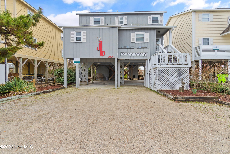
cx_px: 115
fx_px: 109
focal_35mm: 17
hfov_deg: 93.3
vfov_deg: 70.4
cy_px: 77
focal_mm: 11.5
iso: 100
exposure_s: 1/100
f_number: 5
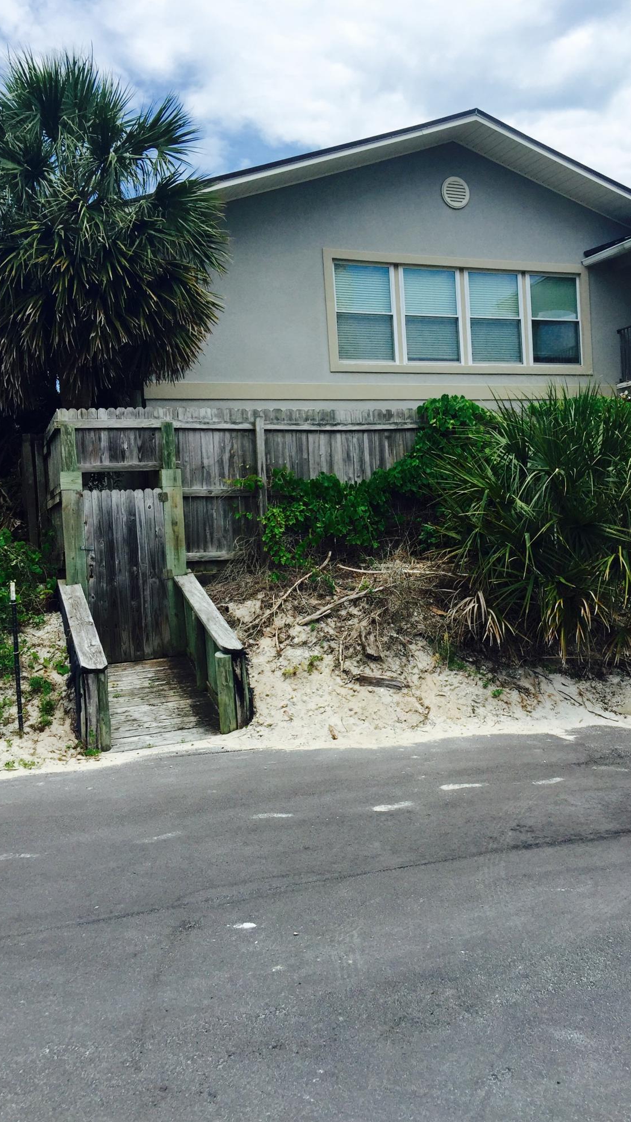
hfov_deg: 36.4
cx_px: 402
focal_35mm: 32
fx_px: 952
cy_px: 557
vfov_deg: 61.0
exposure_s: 1/2475
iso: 32
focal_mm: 4.15
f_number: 2.2
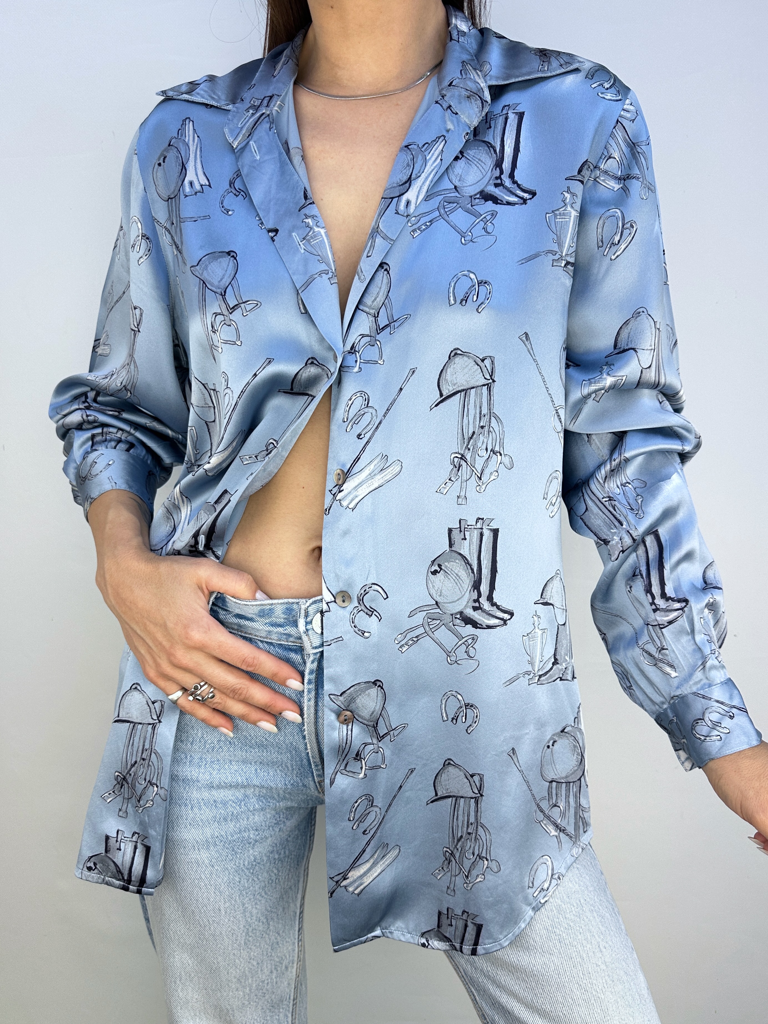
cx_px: 384
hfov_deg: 56.8
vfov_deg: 71.6
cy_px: 512
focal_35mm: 24
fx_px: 710
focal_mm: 6.86
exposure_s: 1/393
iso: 80
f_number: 1.78
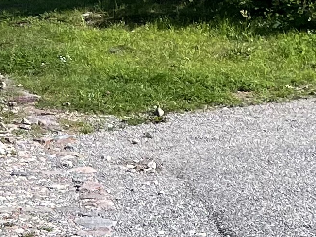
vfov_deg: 8.7
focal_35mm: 161
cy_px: 491
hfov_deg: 11.4
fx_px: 1469
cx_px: -250
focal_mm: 4.2
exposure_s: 1/2817
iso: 32
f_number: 1.6
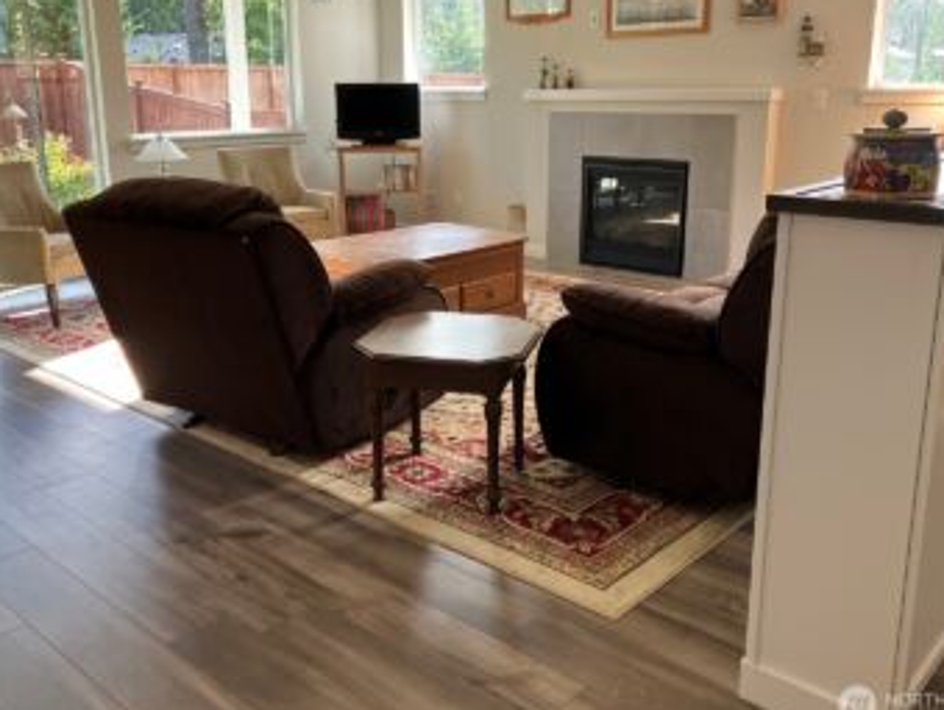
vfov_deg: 43.0
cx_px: 462
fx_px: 901
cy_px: 315
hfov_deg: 55.3
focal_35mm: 33
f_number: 1.8
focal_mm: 3.99
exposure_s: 1/121
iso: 80
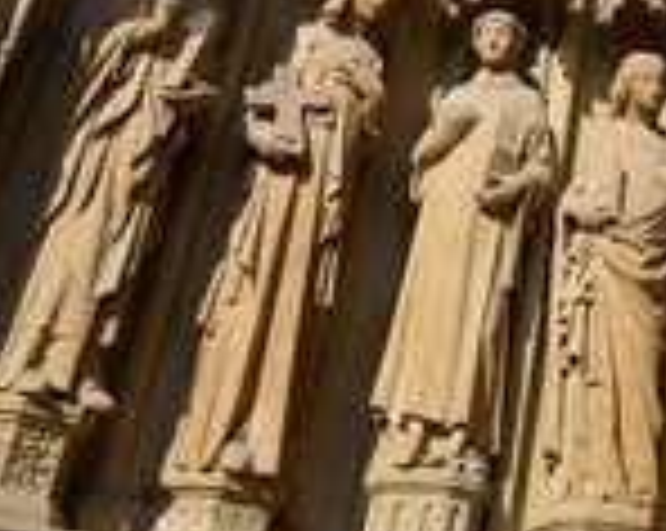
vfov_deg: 22.9
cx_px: 936
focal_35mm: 64
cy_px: 9
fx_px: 1260
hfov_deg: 24.5
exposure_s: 1/250
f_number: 14
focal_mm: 24
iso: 200
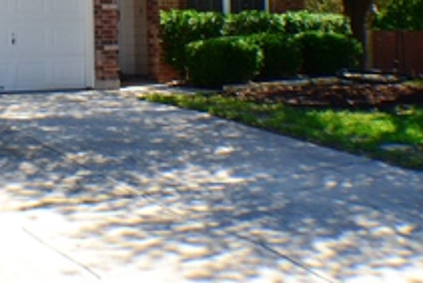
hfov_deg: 19.9
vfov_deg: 13.2
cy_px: -99
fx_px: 1176
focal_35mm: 100
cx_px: 22
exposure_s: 1/320
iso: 400
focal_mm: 22
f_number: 10
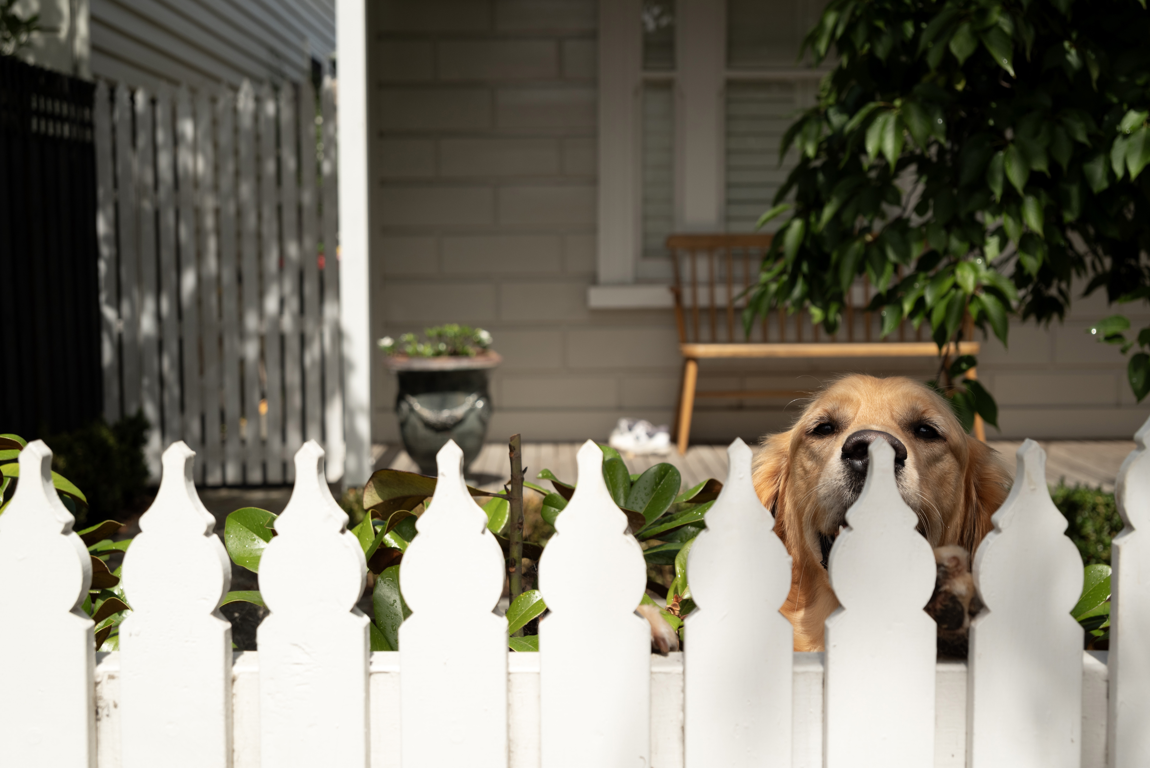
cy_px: 384
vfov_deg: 27.6
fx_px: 1566
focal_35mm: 49
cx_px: 575
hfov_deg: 40.3
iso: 200
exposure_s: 1/1000
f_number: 6.3
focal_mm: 49
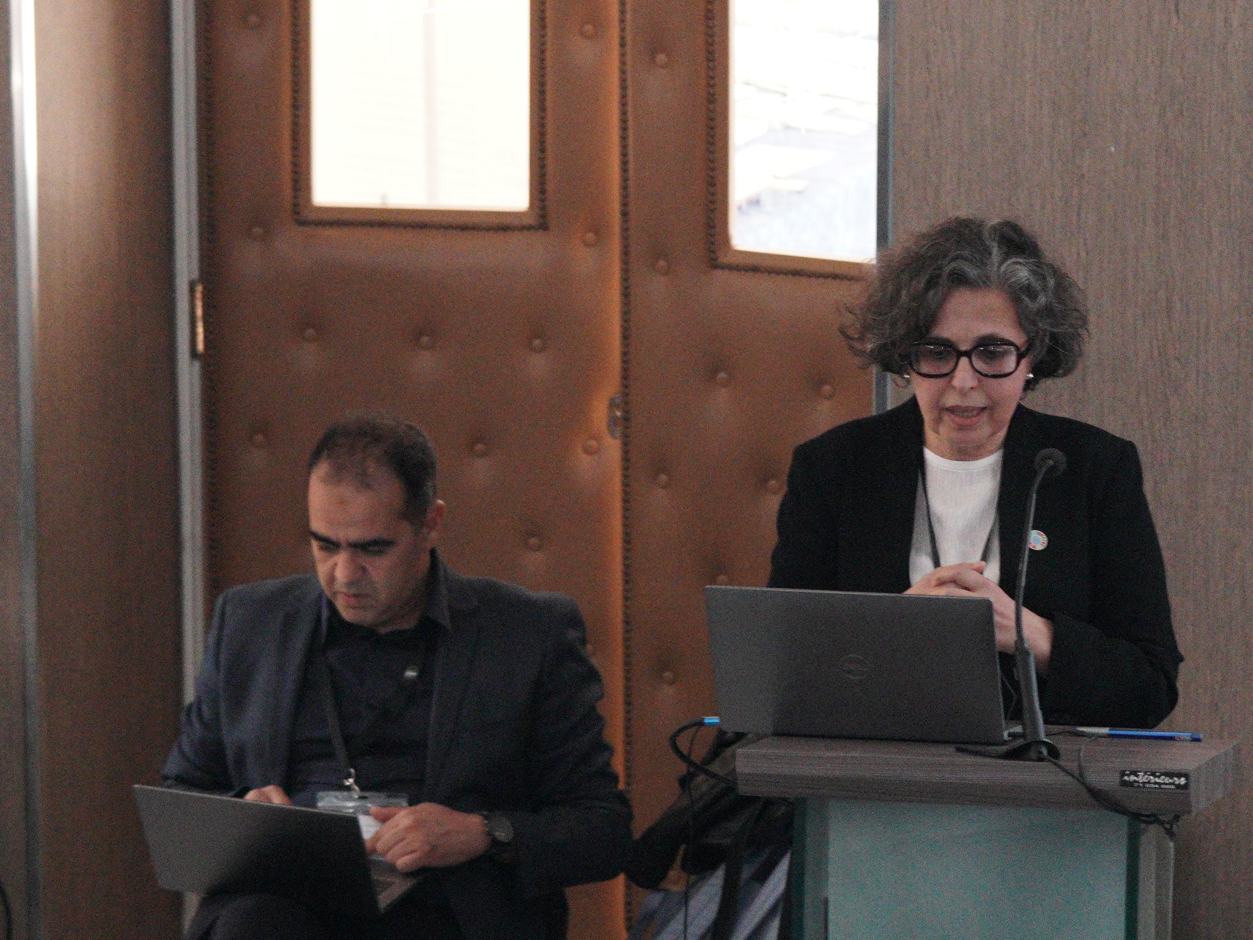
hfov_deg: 7.5
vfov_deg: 5.7
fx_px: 9485
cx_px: 1027
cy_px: 674
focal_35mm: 262
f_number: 4.5
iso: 6400
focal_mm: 90
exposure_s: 1/125
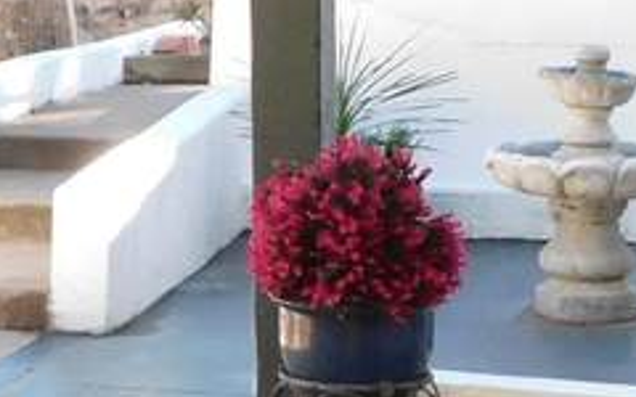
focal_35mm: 130
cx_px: -220
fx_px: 2253
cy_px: 146
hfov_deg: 15.2
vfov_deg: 10.1
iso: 280
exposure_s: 1/250
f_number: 3
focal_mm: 4
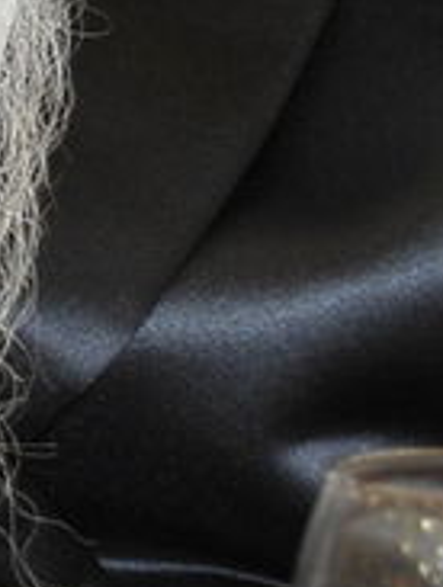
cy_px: -335
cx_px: -1162
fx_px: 5237
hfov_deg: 4.5
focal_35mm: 308
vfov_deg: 6.3
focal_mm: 42
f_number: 4
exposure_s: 1/125
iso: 1600
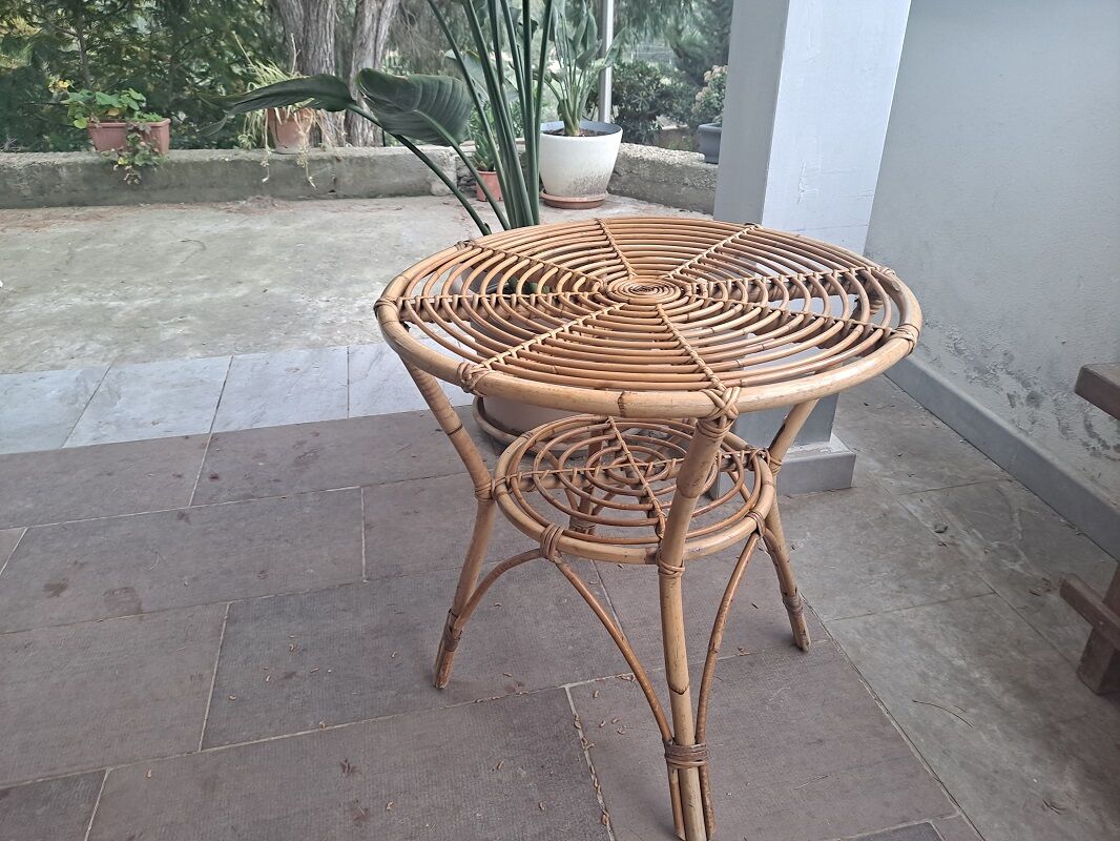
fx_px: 809
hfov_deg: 69.4
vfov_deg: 54.9
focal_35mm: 25
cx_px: 560
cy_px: 420
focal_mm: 4.6
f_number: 2
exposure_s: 1/50
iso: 64
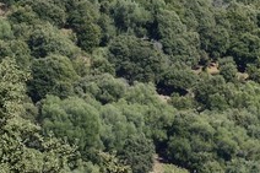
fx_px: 4474
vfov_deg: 2.2
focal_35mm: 620
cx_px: 910
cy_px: 99
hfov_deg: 3.2
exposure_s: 1/250
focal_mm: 82
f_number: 10
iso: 200
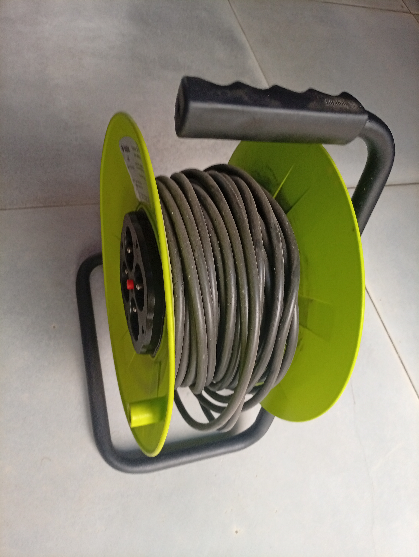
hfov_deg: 51.5
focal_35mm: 27
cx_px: 210
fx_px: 435
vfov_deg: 65.2
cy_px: 278
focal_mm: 3.84
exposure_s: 1/50
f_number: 1.8
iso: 58
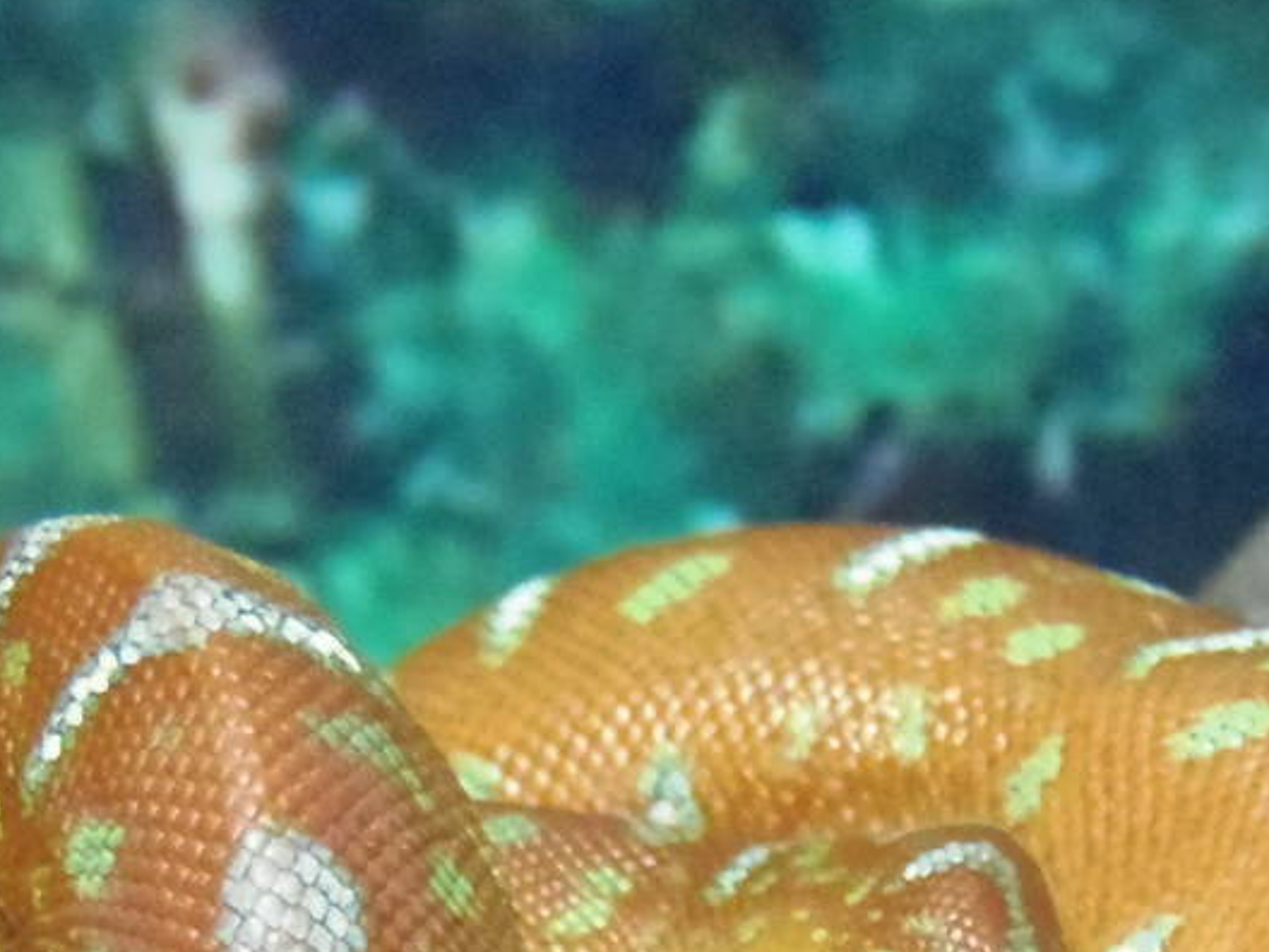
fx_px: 10998
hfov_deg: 6.6
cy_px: 1176
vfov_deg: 4.9
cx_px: 560
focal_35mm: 300
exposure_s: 1/8
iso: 800
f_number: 4.4
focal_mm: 18.4
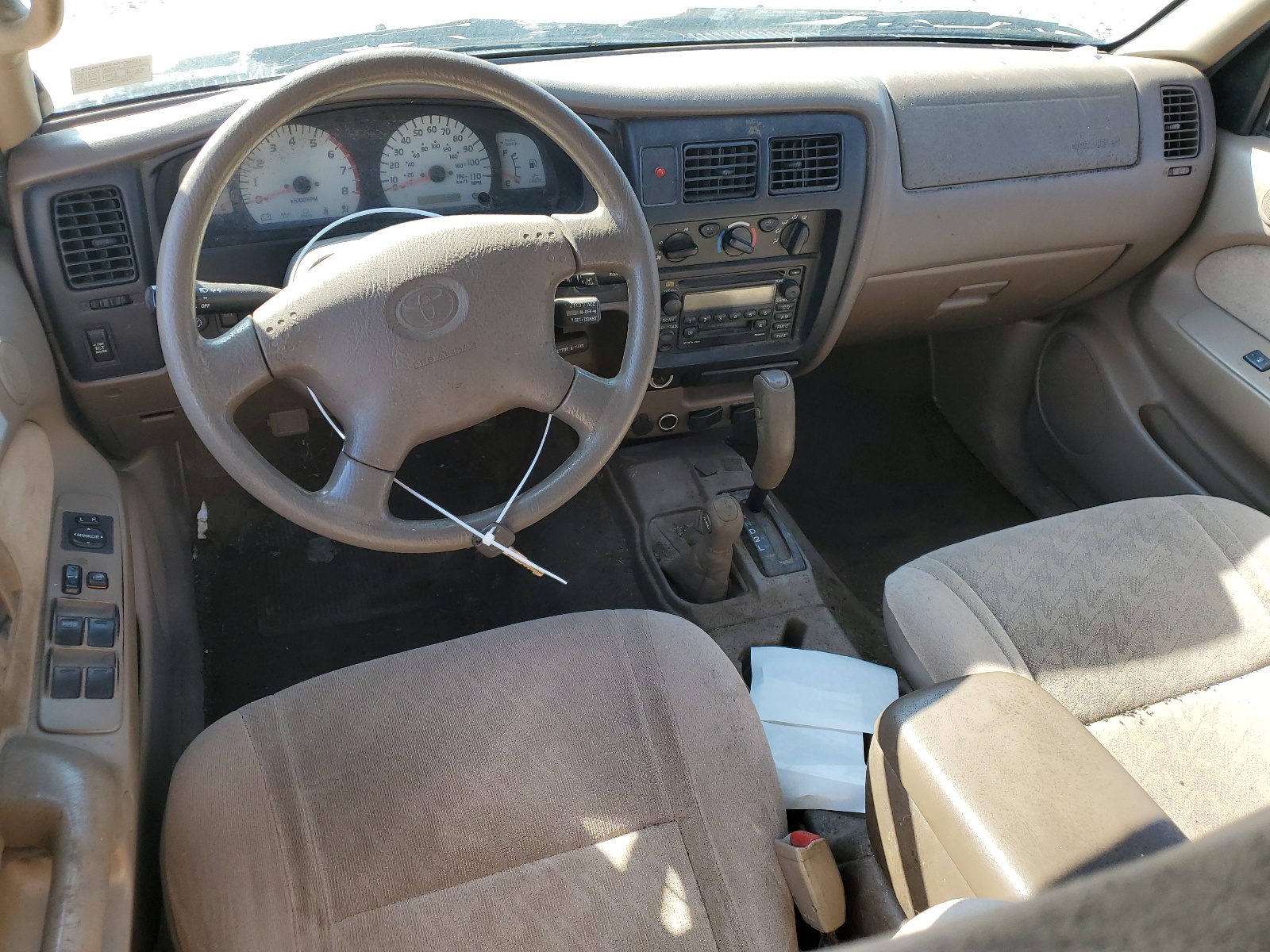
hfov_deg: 67.3
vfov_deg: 53.1
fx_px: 954
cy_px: 476
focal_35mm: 26
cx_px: 635
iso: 50
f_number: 1.5
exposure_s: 1/303
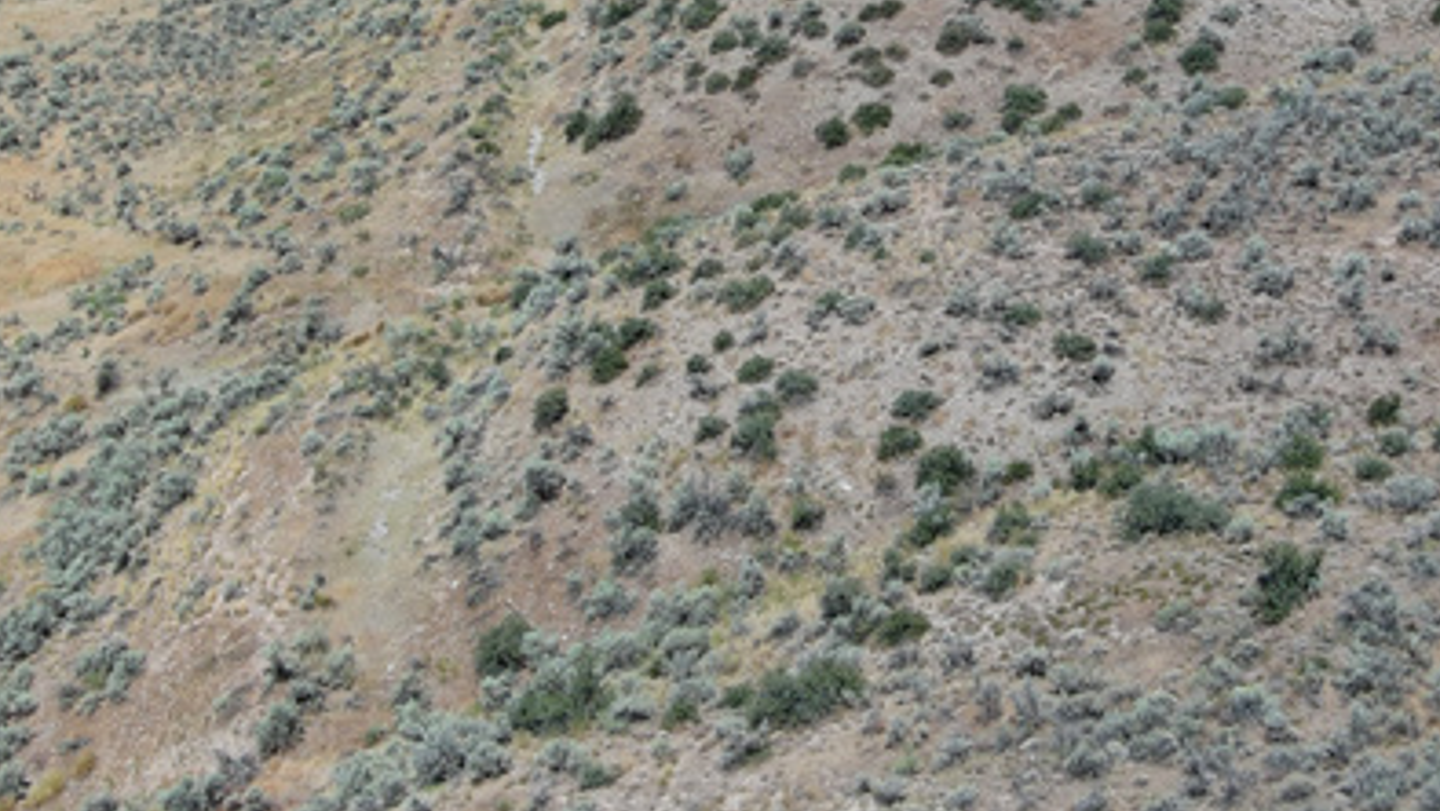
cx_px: 884
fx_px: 3018
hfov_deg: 26.8
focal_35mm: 79
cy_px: -71
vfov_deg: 15.0
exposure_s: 1/1799
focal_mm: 10.57
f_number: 2.8
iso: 102
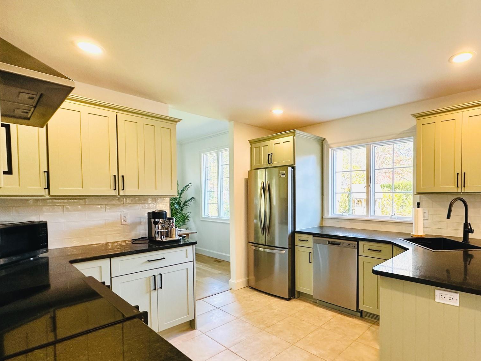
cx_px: 309
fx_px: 264
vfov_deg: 68.4
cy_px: 204
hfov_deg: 82.6
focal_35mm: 19
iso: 200
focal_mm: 2.22
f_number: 2.2
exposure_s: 1/120
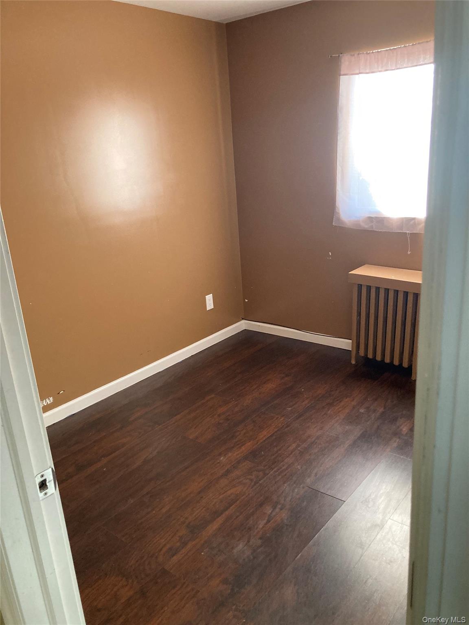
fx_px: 506
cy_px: 312
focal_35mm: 28
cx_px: 234
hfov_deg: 49.7
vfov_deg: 63.4
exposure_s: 1/60
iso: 250
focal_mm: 3.99
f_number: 1.8
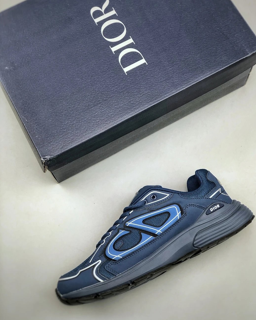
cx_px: 133
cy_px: 142
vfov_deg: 30.5
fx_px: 587
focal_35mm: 62
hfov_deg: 24.6
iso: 32
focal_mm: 6.6
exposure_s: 1/33
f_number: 2.8
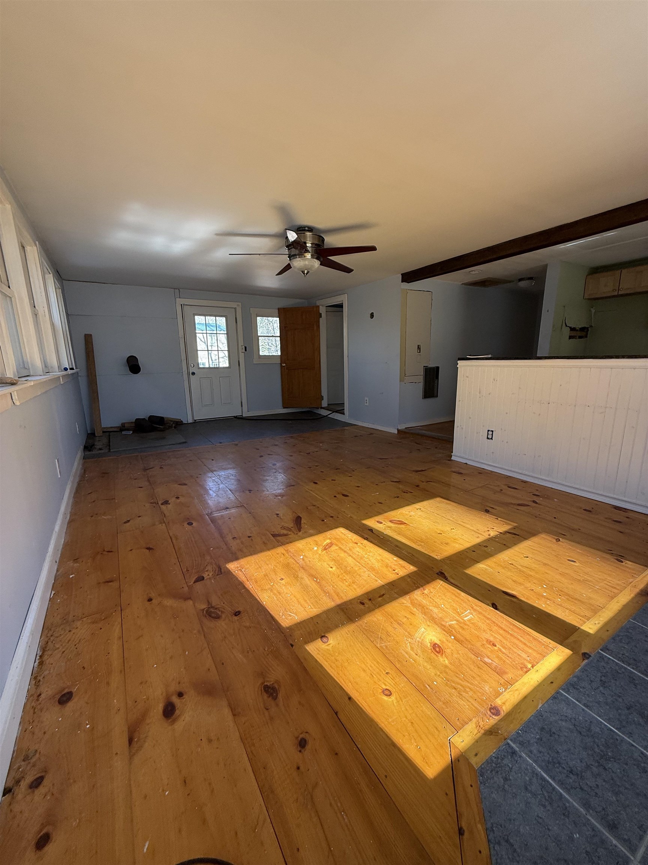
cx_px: 324
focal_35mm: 14
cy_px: 432
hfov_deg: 85.7
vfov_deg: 102.1
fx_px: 349
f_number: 2.2
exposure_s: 1/99
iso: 100
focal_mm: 2.22
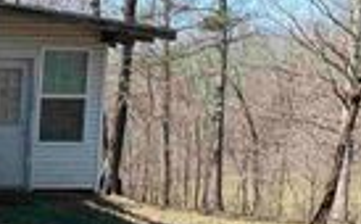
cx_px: -277
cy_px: 233
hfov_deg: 18.1
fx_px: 913
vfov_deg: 13.7
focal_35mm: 93
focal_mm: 6.76
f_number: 1.78
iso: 80
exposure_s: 1/1653
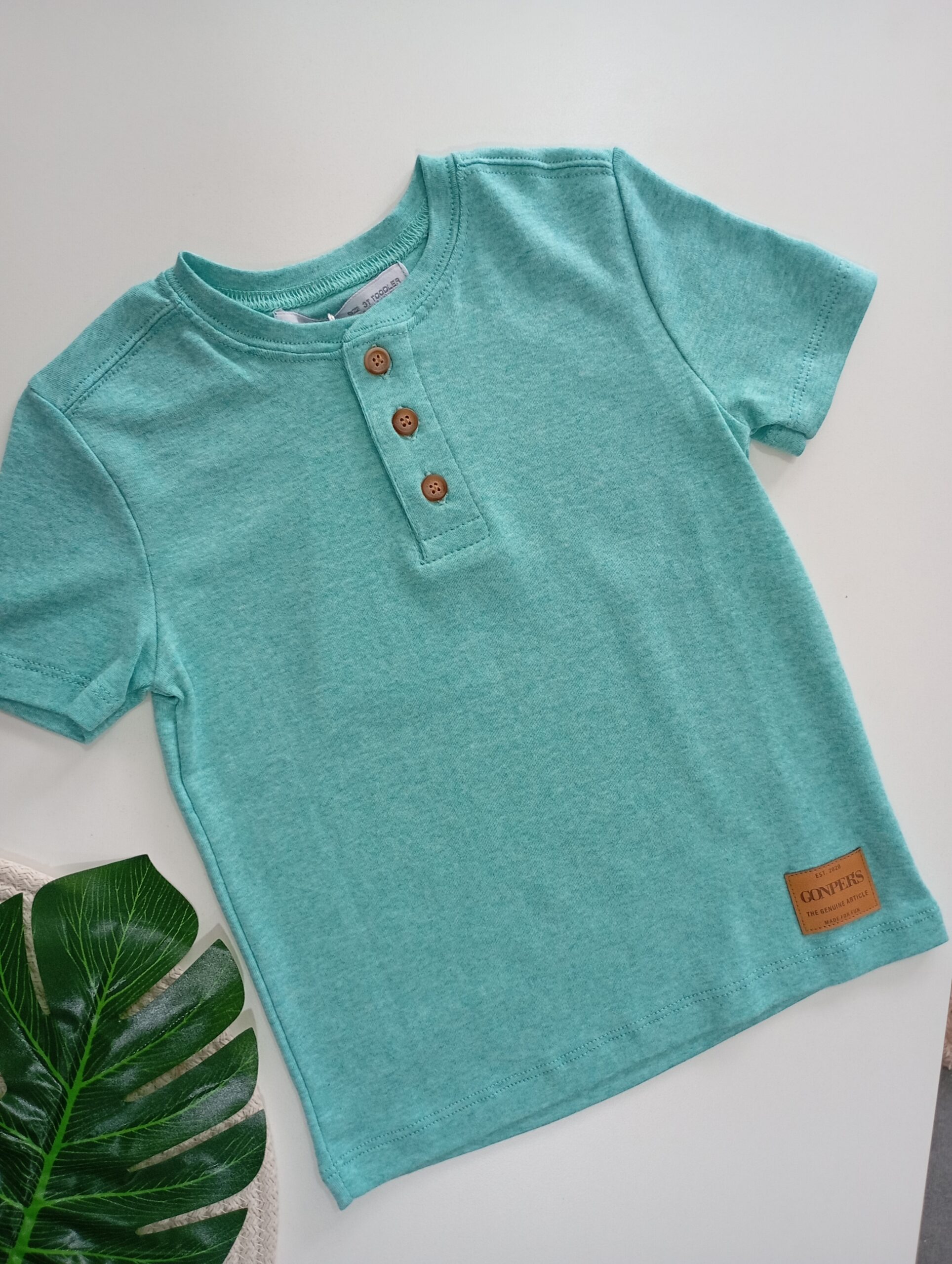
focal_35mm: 28
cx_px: 476
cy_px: 632
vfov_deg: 63.4
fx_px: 1024
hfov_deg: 49.9
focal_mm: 4.27
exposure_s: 1/50
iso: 461
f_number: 1.8
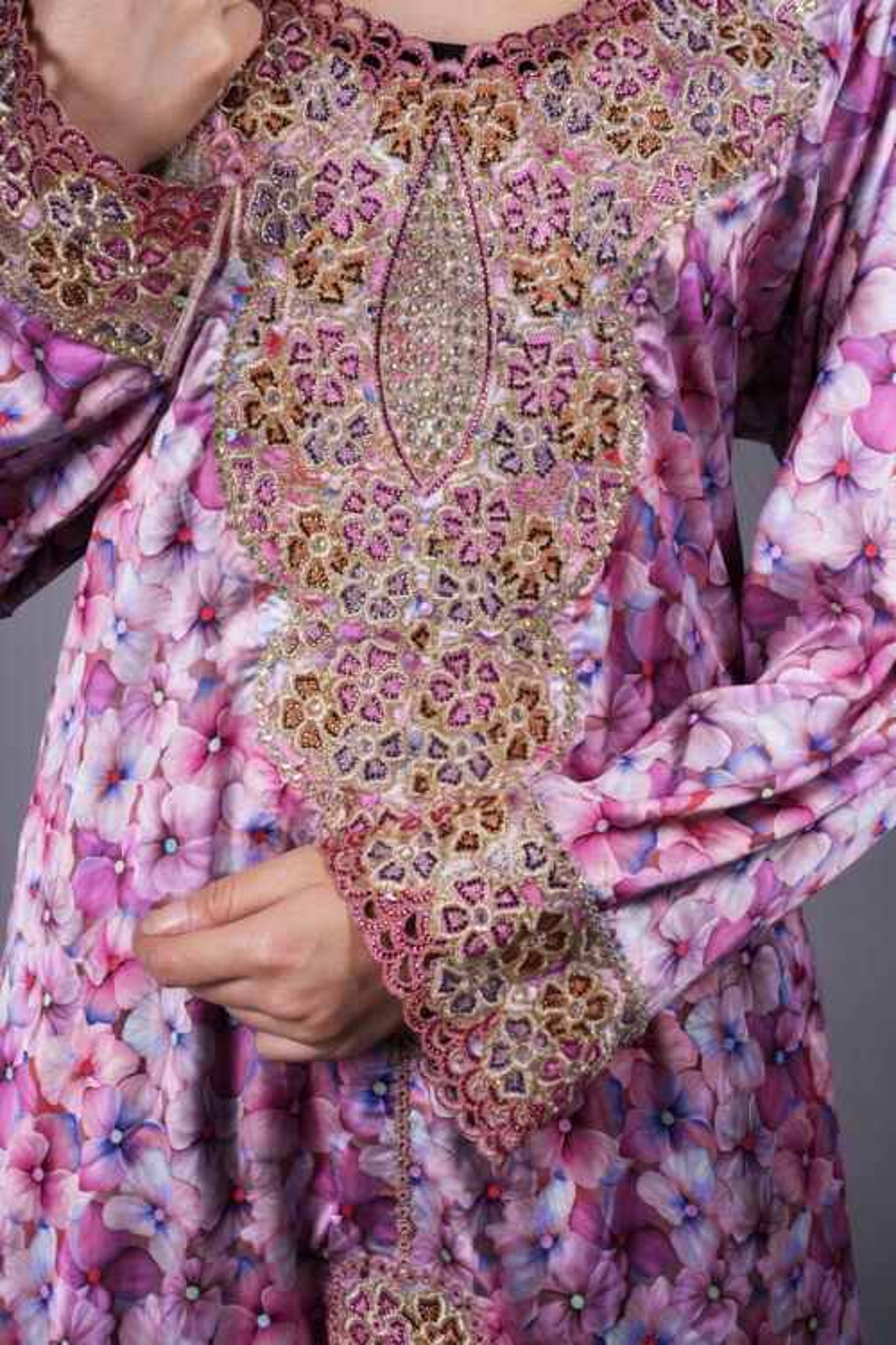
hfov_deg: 19.5
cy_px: 672
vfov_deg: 28.8
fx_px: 2613
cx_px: 448
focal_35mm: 70
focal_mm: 70
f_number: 14
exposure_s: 1/200
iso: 200
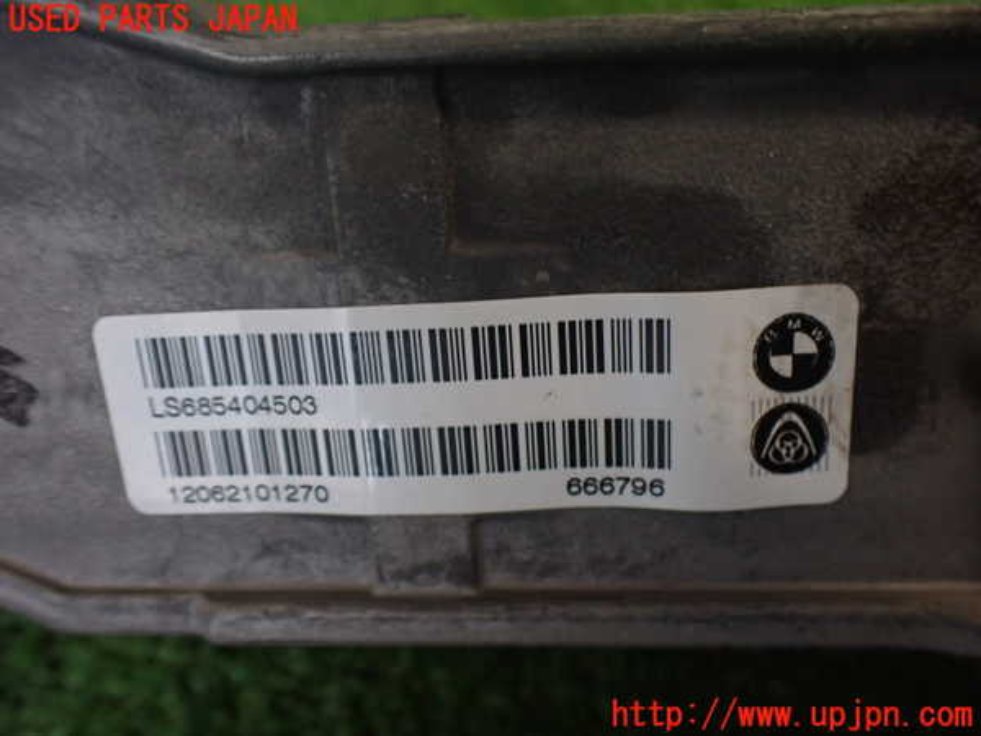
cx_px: 490
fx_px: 850
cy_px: 368
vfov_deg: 46.8
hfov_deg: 60.0
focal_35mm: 30
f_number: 2.3
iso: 640
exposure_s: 1/125
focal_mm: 5.4
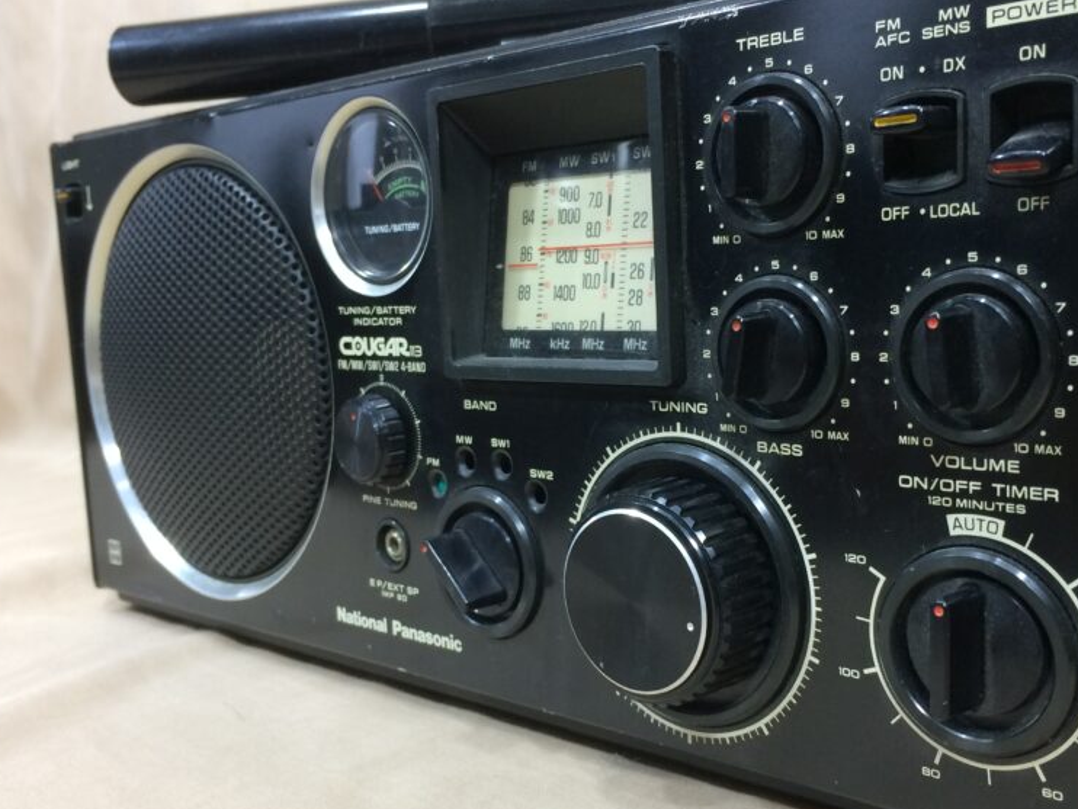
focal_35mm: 40
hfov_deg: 46.7
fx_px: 1246
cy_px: 436
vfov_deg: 36.0
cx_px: 583
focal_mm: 4.15
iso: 80
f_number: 2.2
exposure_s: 1/30
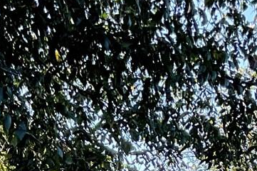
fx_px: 1221
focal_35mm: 171
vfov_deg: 7.2
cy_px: 491
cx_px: 149
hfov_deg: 12.0
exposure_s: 1/209
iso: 16
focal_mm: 3
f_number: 1.8
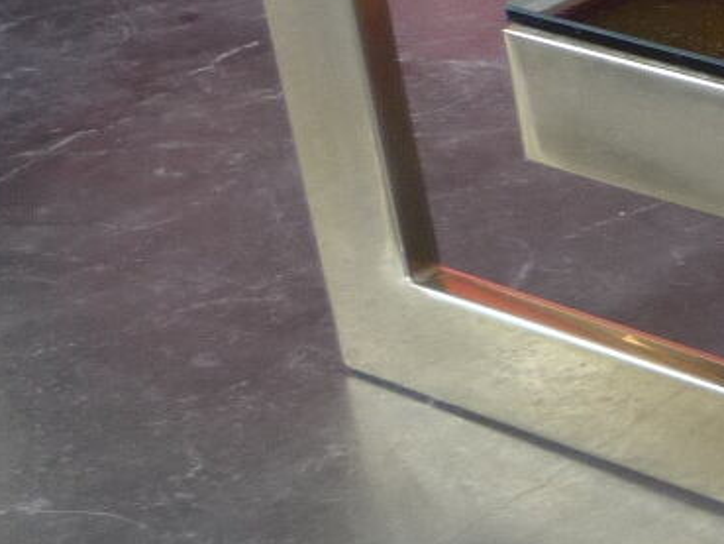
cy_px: 110
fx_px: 2720
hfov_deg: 13.1
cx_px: 1454
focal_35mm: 130
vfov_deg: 11.4
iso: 125
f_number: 3.3
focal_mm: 5.2
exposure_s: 1/30
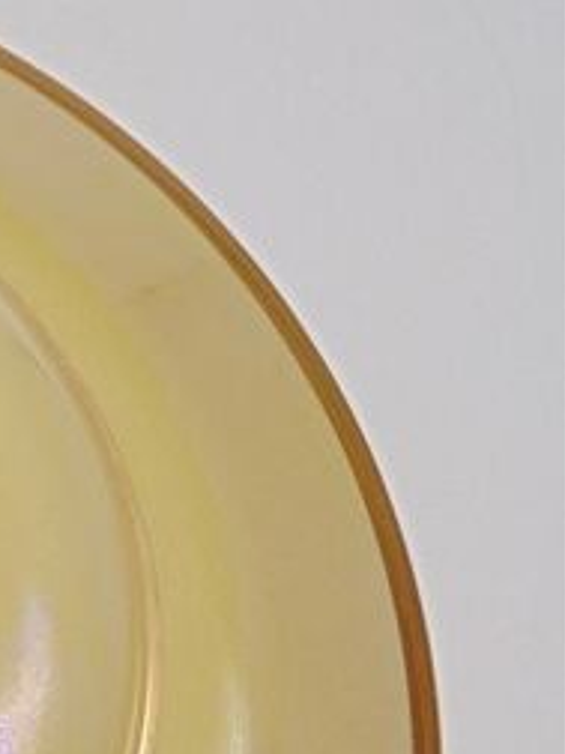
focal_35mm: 93
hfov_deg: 14.2
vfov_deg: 20.8
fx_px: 2024
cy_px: 625
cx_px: -438
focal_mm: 4.6
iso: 100
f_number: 3.5
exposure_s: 1/80
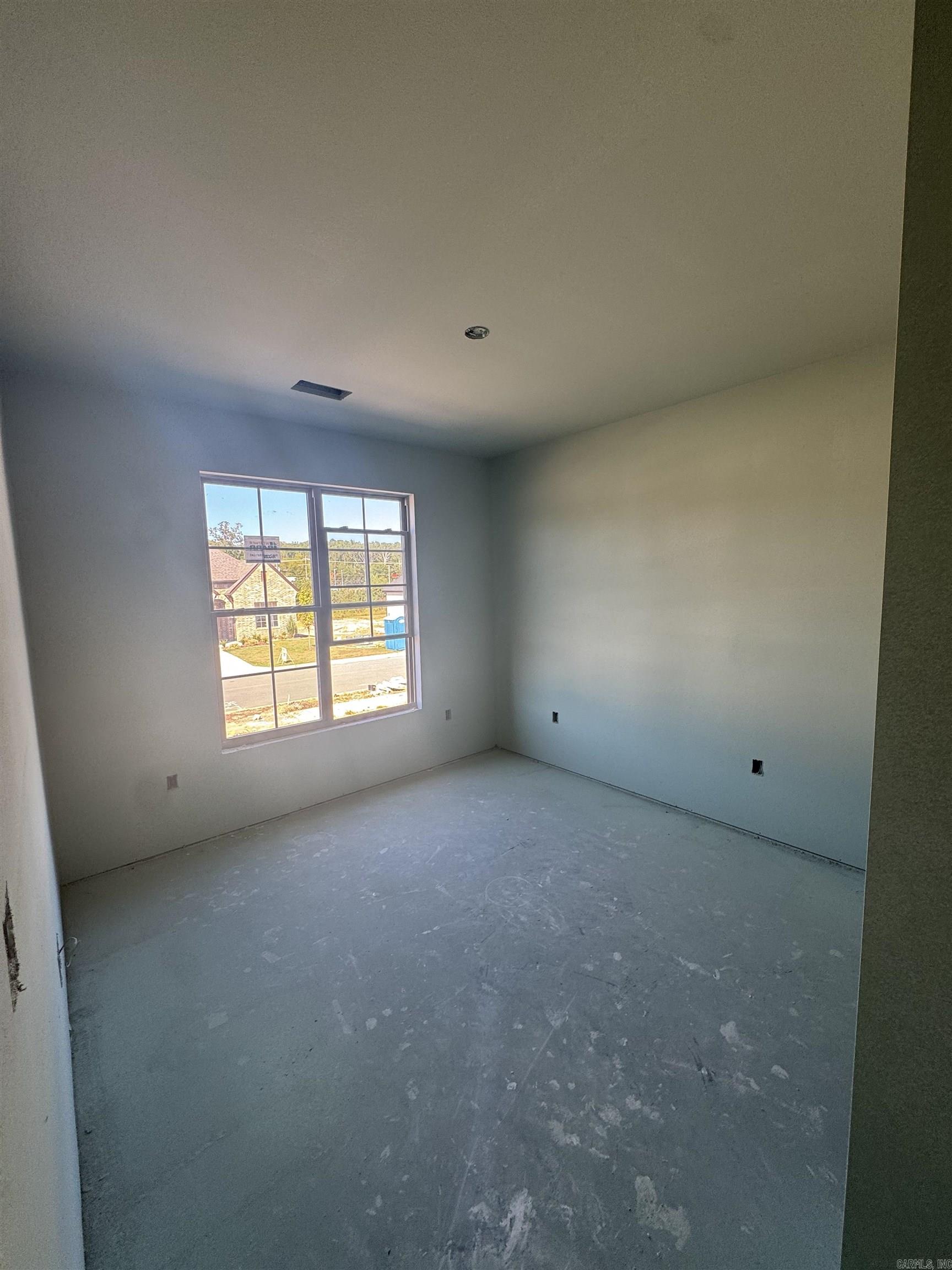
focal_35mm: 14
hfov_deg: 85.7
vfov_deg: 102.1
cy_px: 635
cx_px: 476
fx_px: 513
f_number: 2.2
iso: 64
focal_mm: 2.22
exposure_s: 1/99
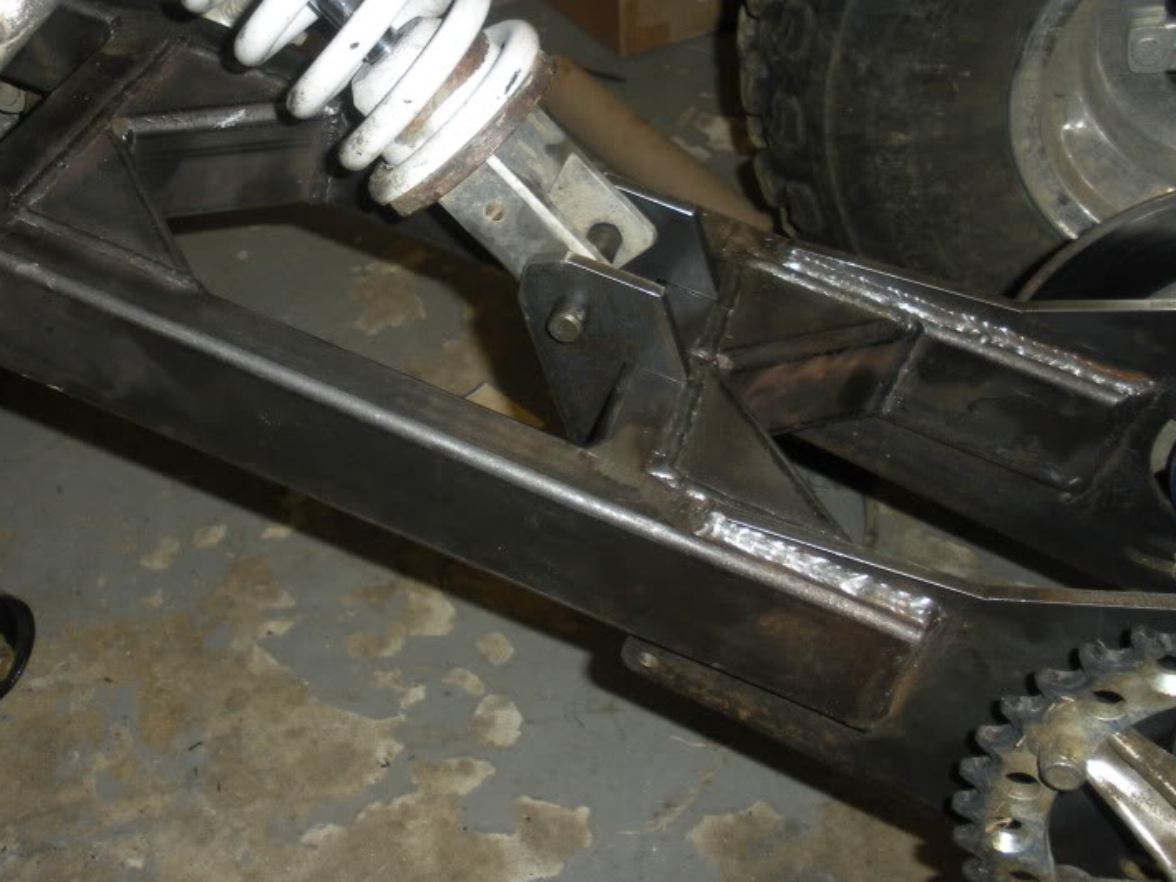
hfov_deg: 36.5
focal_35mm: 52
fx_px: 1767
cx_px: 401
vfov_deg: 27.8
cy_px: 277
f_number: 3.5
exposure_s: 1/31
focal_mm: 6.3
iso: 64
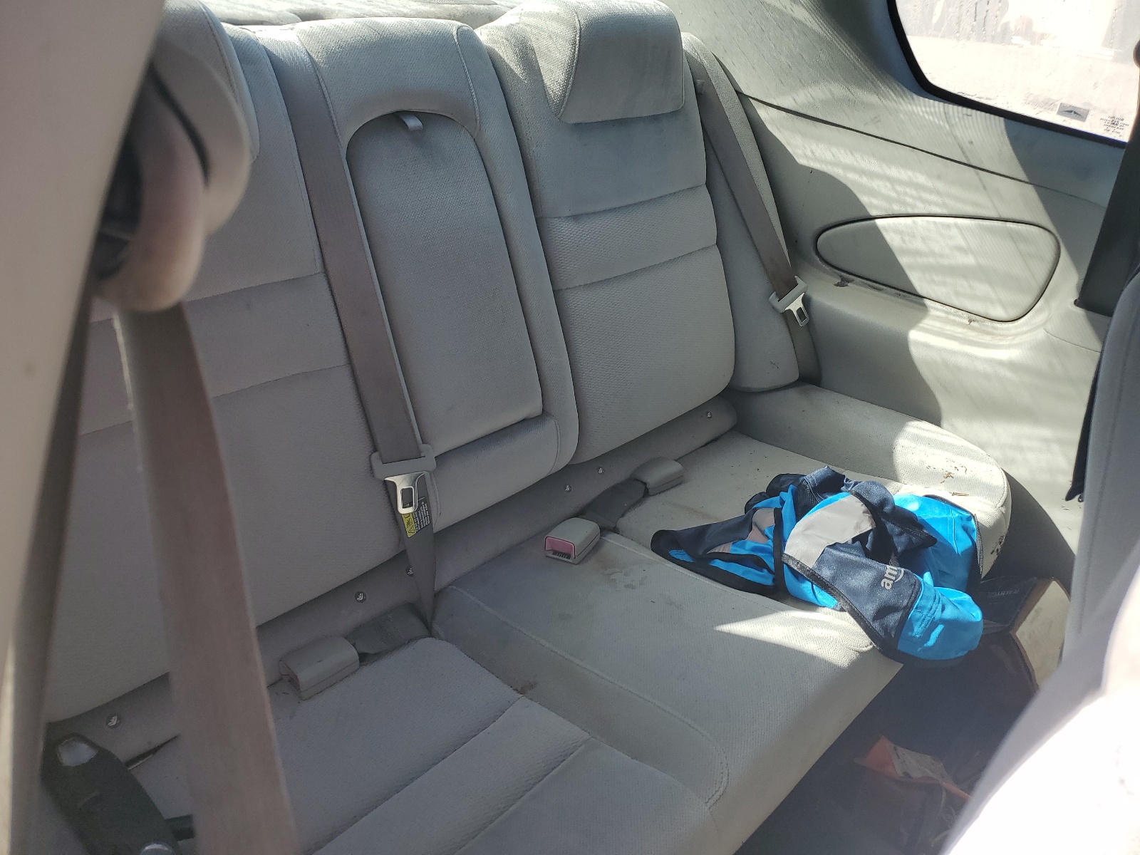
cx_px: 570
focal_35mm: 26
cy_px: 428
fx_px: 856
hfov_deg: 67.3
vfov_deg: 53.1
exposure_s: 1/833
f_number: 1.5
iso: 50
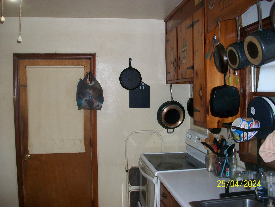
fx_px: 270
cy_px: 104
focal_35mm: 34
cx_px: 138
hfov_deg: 54.0
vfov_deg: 41.8
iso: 120
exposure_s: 1/60
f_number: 2.8
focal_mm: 5.7
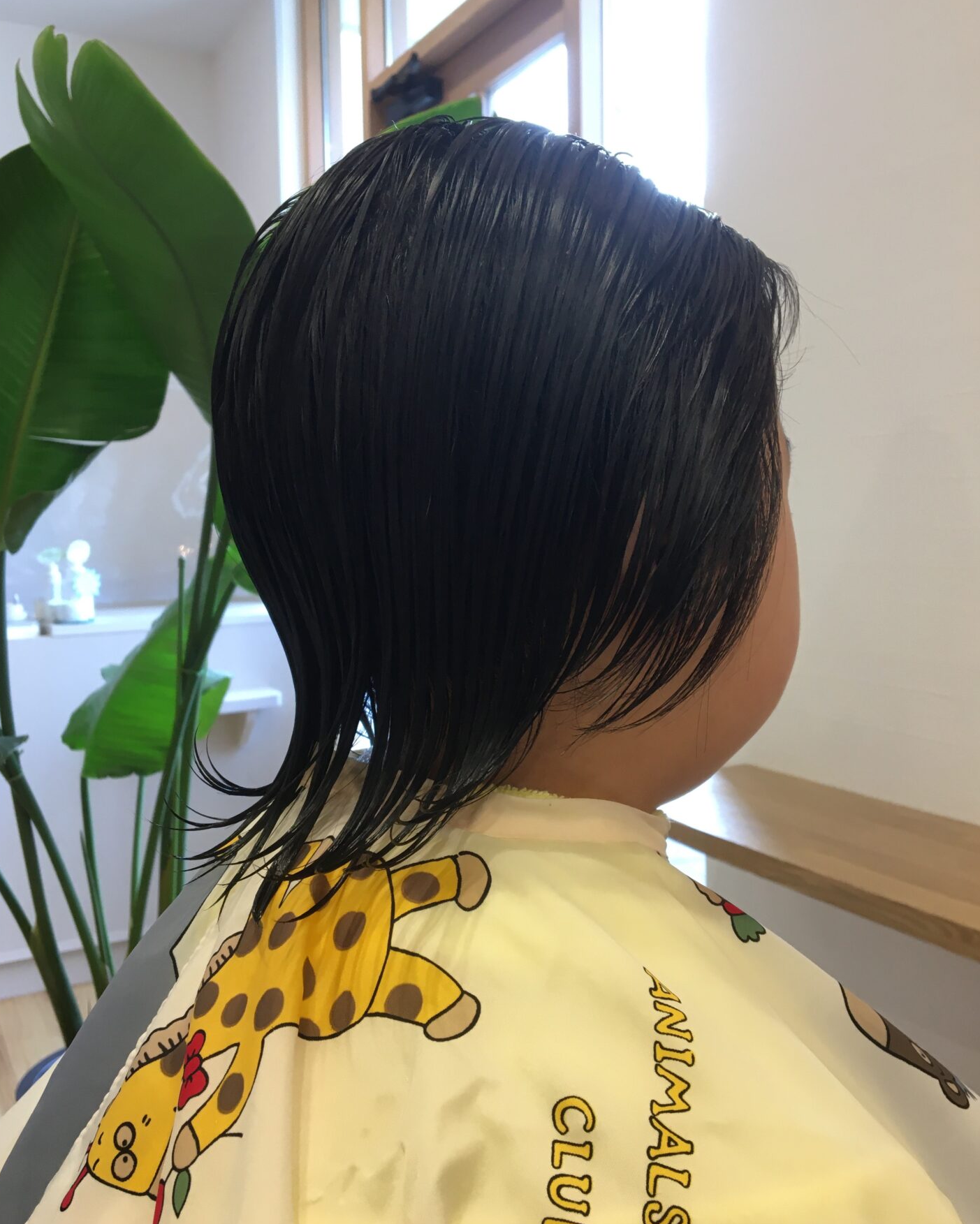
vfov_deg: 57.2
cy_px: 600
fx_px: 1124
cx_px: 481
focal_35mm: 31
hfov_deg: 47.1
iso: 32
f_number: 2.2
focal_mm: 4.15
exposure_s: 1/30
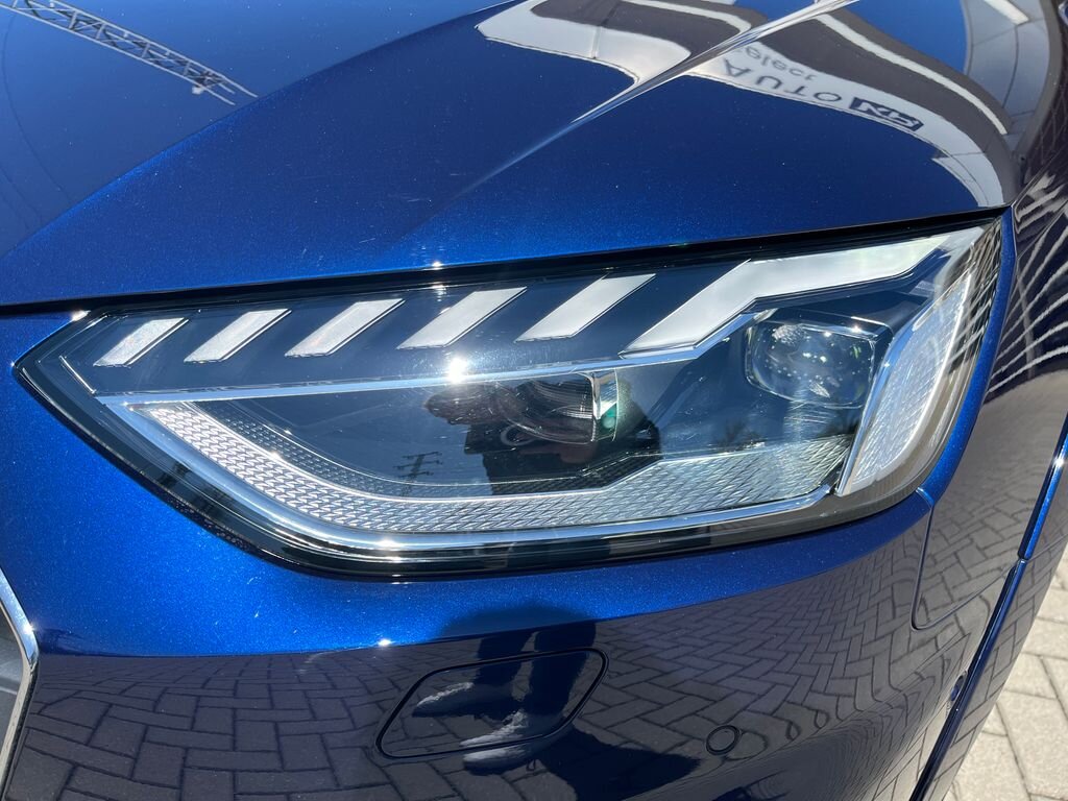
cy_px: 400
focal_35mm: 26
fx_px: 802
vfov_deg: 53.1
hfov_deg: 67.3
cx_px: 534
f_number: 1.6
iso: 50
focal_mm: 5.1
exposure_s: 1/2024
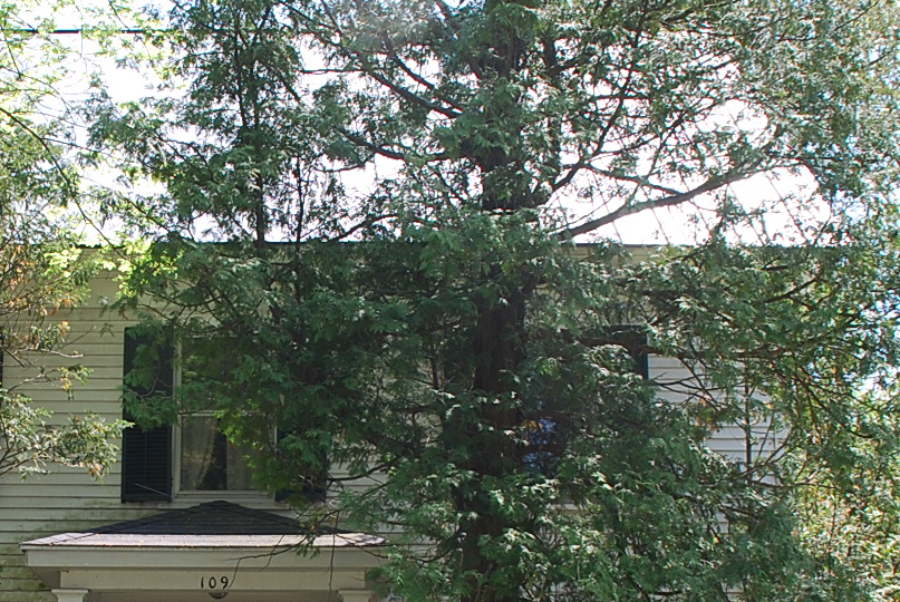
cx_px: 193
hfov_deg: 27.5
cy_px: 499
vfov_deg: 18.8
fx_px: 1802
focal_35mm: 72
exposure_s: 1/125
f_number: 5.6
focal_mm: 20
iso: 110
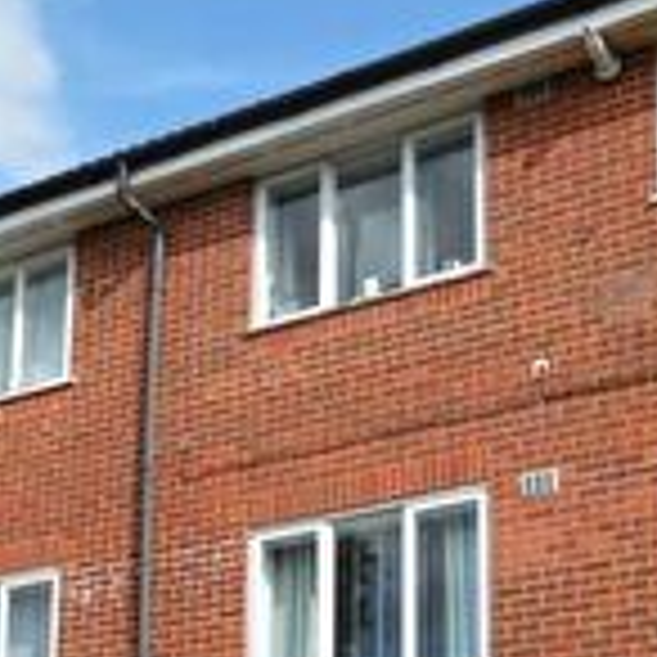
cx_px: 346
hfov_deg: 24.6
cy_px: 767
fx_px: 1503
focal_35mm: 70
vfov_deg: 22.8
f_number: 7.1
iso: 100
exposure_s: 1/200
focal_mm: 11.5
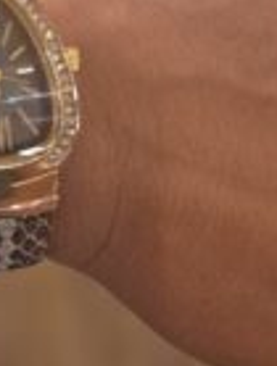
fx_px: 701
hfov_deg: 20.7
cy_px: 16
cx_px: -63
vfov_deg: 27.9
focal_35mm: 66
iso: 1000
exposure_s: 1/100
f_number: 1.8
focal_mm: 5.4
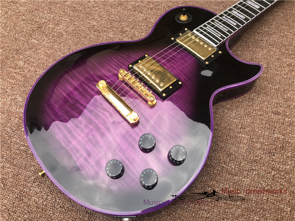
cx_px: 148
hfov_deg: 63.4
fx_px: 239
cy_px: 110
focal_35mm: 28
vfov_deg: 49.7
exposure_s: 1/613
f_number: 1.8
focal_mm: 3.99
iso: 20
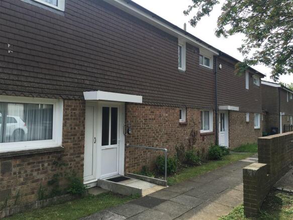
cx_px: 146
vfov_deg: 48.2
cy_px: 110
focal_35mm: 29
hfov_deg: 61.7
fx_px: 245
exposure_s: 1/699
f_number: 2.2
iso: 25
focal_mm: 4.15
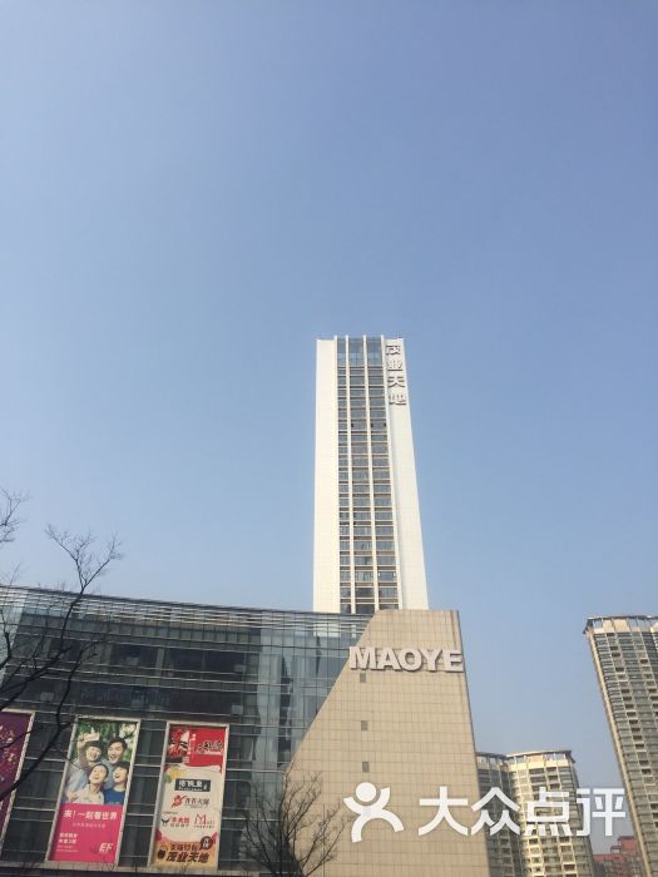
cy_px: 438
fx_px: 735
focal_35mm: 29
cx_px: 329
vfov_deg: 61.7
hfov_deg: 48.2
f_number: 2.2
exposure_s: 1/1980
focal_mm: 4.15
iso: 32
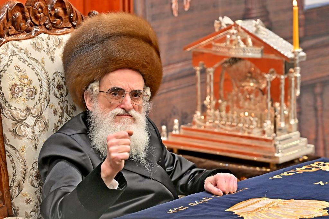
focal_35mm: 180
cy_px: 110
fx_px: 1644
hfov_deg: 11.4
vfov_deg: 7.6
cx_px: 164
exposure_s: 1/200
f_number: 4
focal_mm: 120
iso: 640
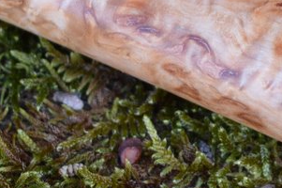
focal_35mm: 276
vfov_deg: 5.0
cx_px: 278
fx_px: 2160
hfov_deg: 7.4
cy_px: 14
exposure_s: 1/100
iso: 400
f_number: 5.3
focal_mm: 48
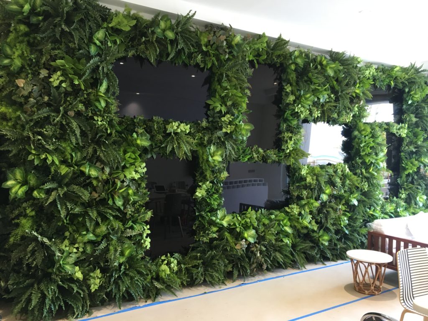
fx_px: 359
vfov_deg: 48.2
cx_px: 214
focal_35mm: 29
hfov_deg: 61.7
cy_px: 160
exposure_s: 1/33
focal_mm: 4.15
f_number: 2.2
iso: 125
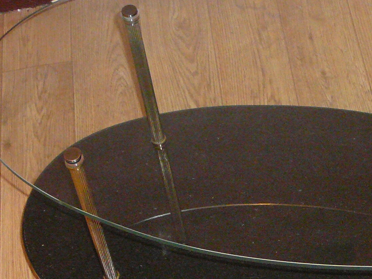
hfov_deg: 18.7
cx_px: 304
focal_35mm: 104
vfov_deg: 14.2
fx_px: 1118
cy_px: 192
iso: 400
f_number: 3.2
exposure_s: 1/30
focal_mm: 6.7
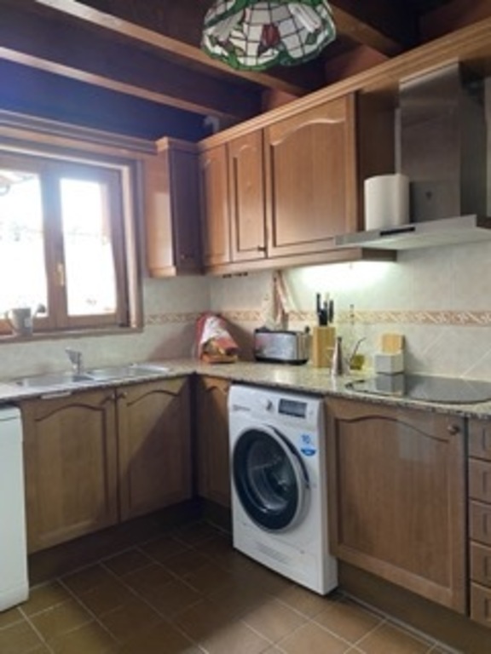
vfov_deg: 67.3
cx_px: 246
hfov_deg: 53.1
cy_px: 327
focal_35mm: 26
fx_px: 492
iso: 250
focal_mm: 4.25
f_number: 1.8
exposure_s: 1/50
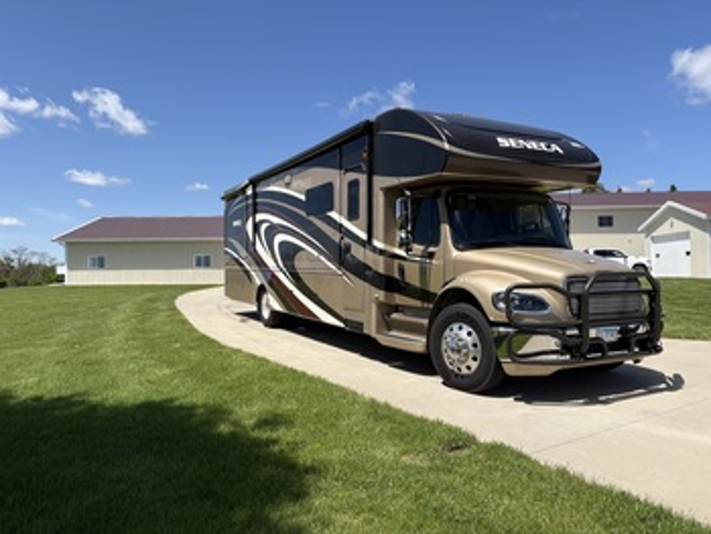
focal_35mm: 26
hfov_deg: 67.3
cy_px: 267
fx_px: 534
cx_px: 356
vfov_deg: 53.1
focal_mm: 5.96
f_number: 1.6
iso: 50
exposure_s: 1/3831
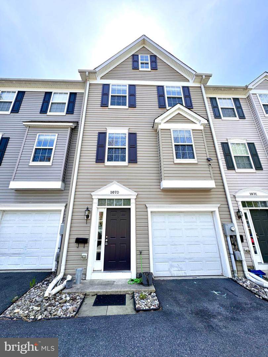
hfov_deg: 85.7
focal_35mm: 14
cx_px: 134
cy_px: 178
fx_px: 145
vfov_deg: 102.1
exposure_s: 1/569
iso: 40
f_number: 2.2
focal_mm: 2.22
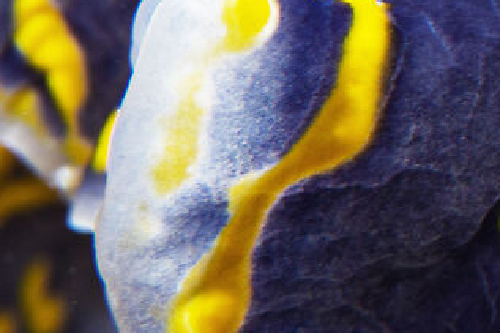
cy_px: -95
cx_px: 1036
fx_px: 11049
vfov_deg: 1.7
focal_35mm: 796
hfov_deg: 2.6
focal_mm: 105
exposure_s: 1/125
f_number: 20
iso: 100
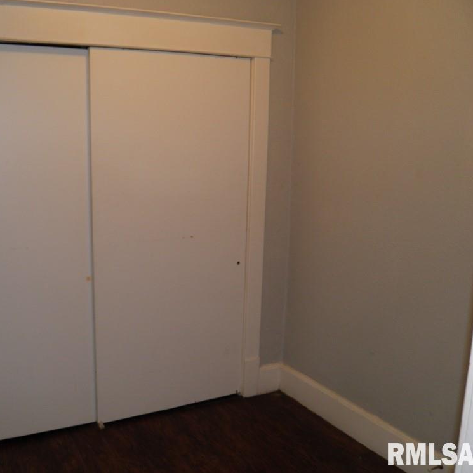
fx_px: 526
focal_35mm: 34
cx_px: 159
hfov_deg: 47.7
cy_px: 232
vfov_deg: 48.4
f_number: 2.8
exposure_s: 1/30
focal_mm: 4.9
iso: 100
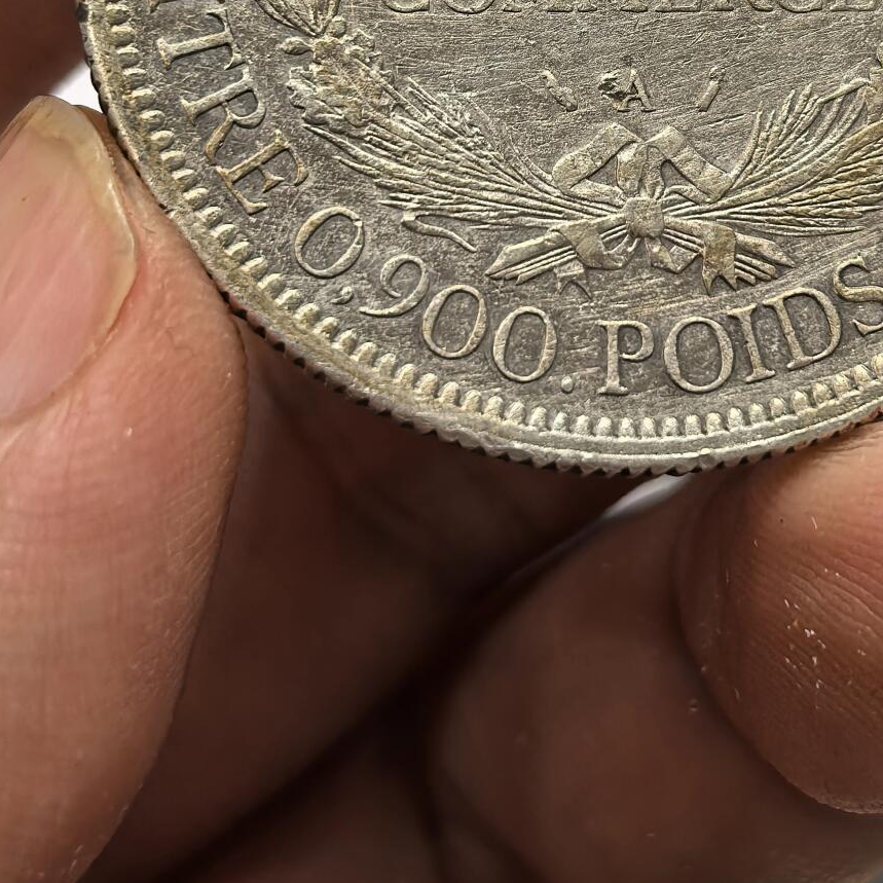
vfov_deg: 17.0
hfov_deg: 17.3
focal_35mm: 100
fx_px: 2886
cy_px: -24
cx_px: 623
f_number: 2
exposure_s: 1/100
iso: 250
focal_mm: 6.98
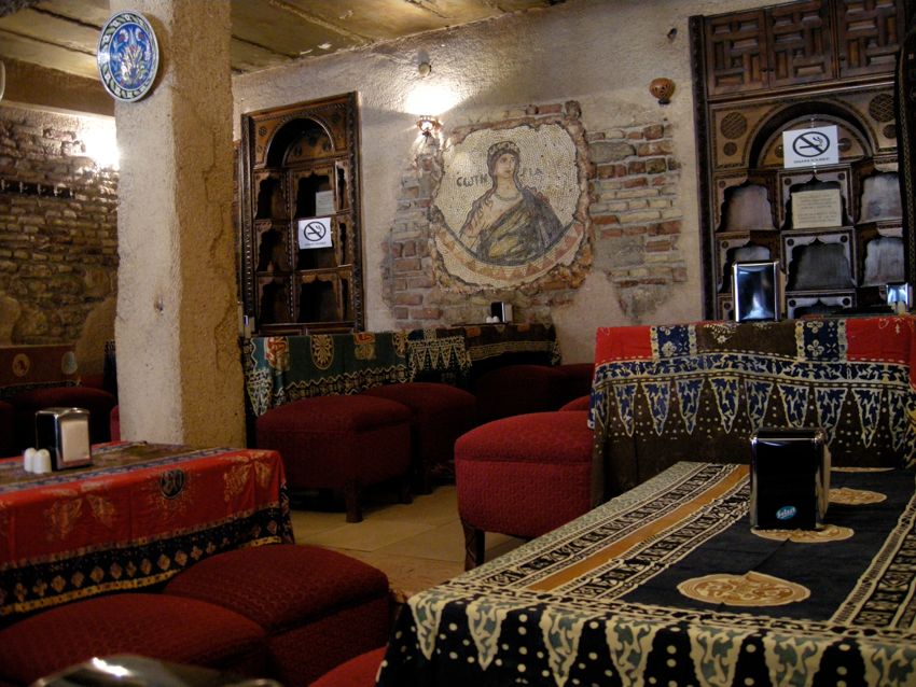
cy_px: 344
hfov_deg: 52.6
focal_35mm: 35
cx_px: 458
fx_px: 926
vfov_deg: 40.7
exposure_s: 1/13.2
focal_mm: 7.5
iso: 400
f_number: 2.7
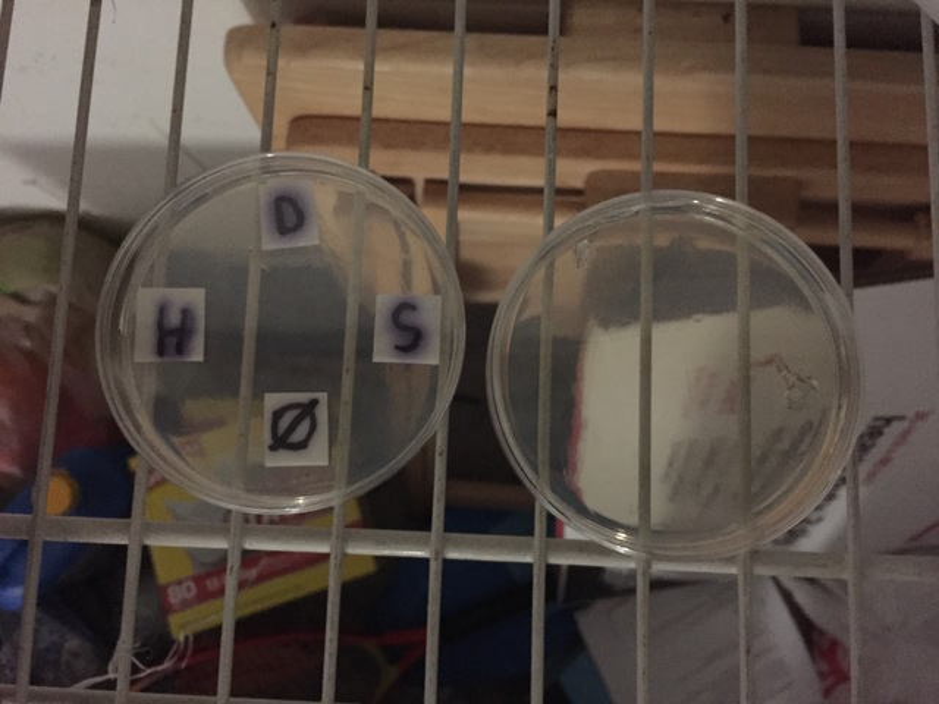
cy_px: 352
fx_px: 787
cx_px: 470
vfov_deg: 48.2
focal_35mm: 29
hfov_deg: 61.7
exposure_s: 1/15
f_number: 2.2
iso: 1000
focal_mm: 4.15
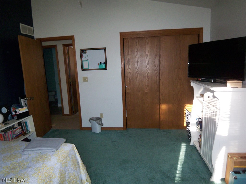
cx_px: 123
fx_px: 163
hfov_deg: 73.9
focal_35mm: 23
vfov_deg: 58.9
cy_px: 92
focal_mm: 3.8
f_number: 2.8
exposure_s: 1/30
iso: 125
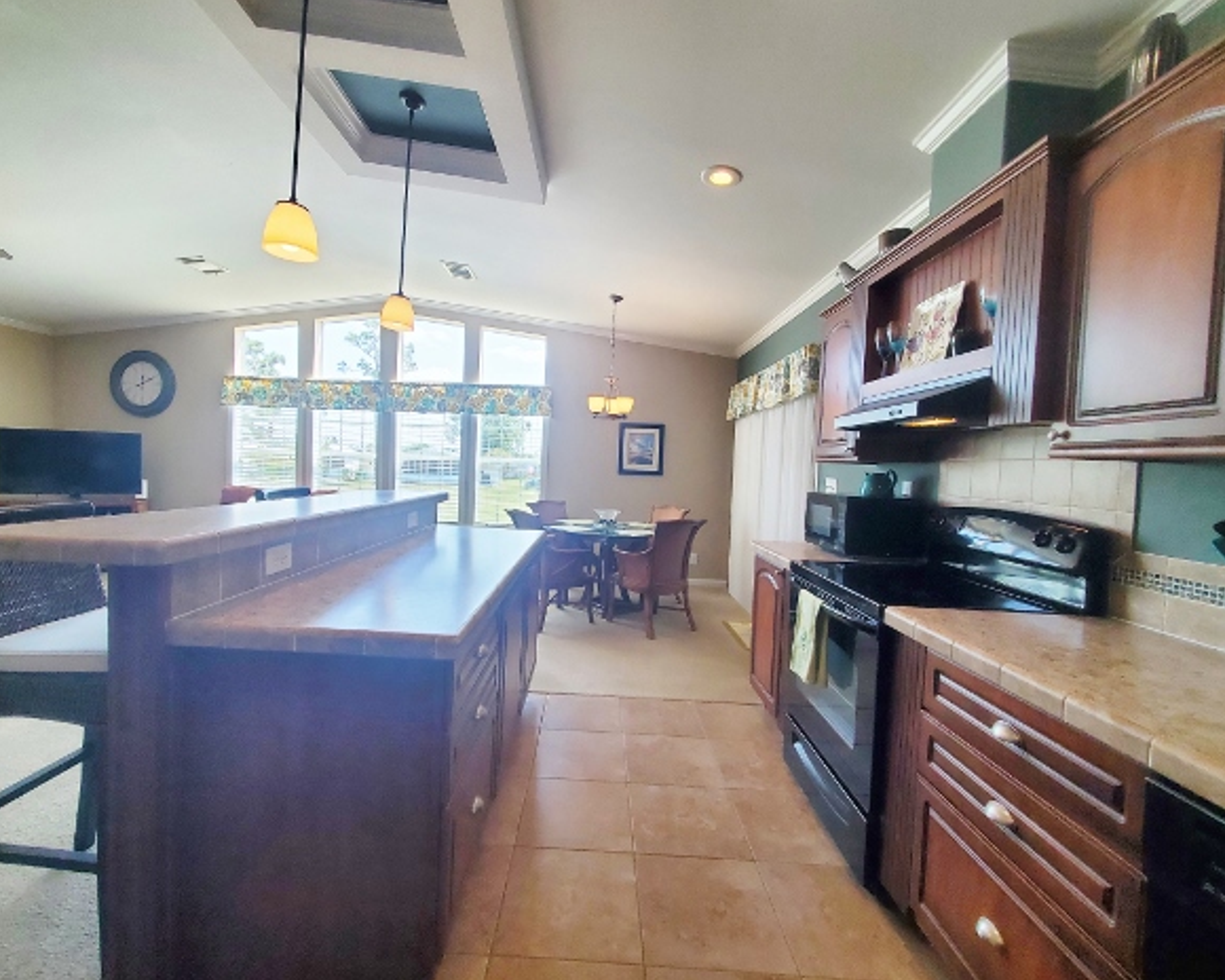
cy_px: 486
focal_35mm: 14
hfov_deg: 100.6
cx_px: 587
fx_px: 508
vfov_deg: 88.0
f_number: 2.2
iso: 100
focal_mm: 1.8
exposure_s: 1/120
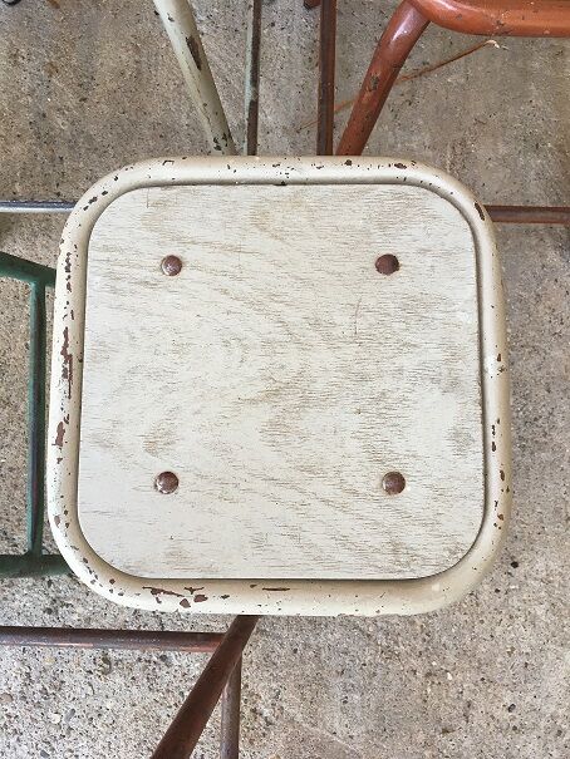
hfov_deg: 48.2
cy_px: 380
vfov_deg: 61.6
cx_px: 285
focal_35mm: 29
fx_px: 636
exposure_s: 1/33
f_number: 2.2
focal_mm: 4.15
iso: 32
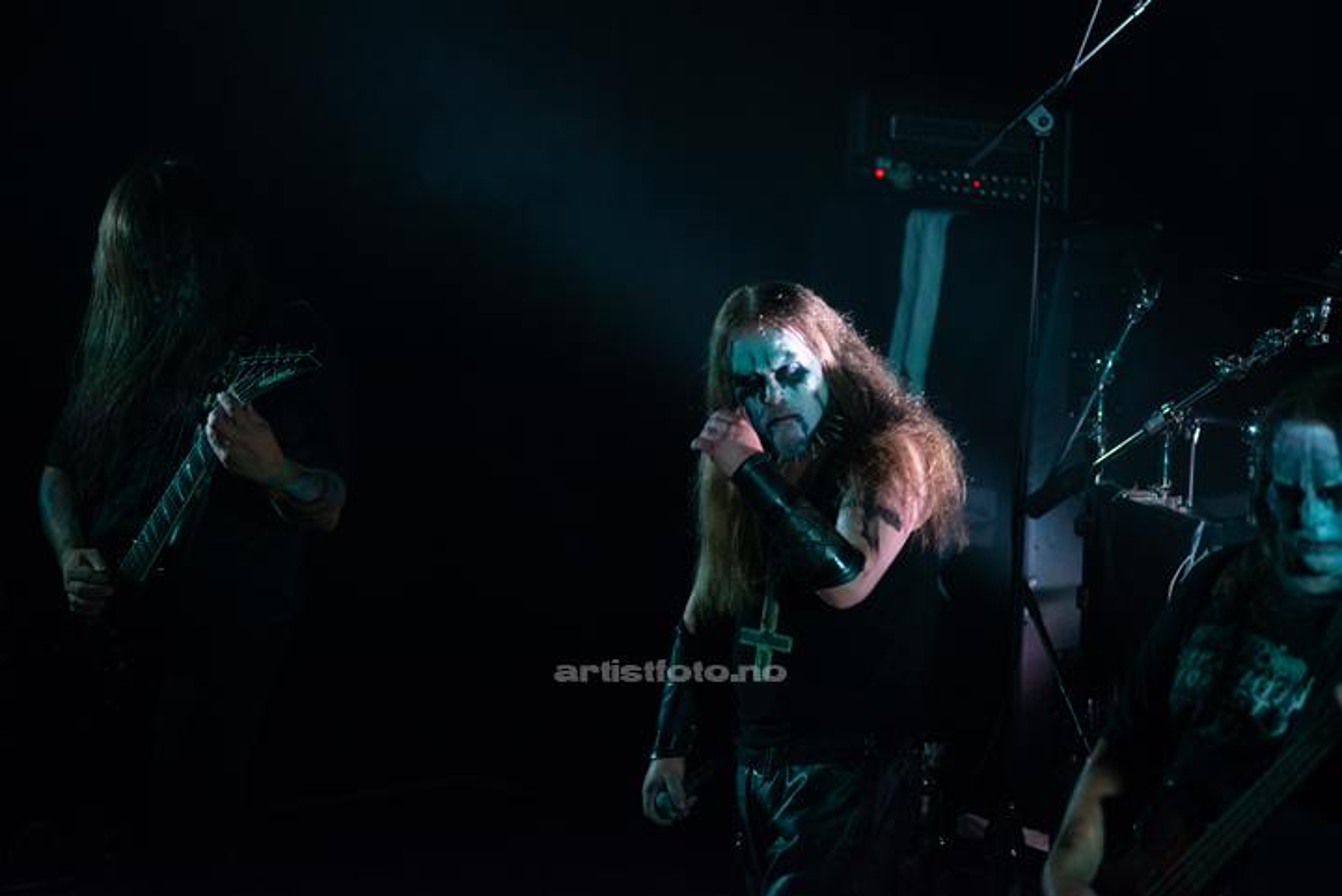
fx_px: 5408
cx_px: 671
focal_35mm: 145
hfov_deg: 14.1
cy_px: 448
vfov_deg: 9.5
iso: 1000
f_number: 3.5
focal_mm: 145
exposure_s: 1/640
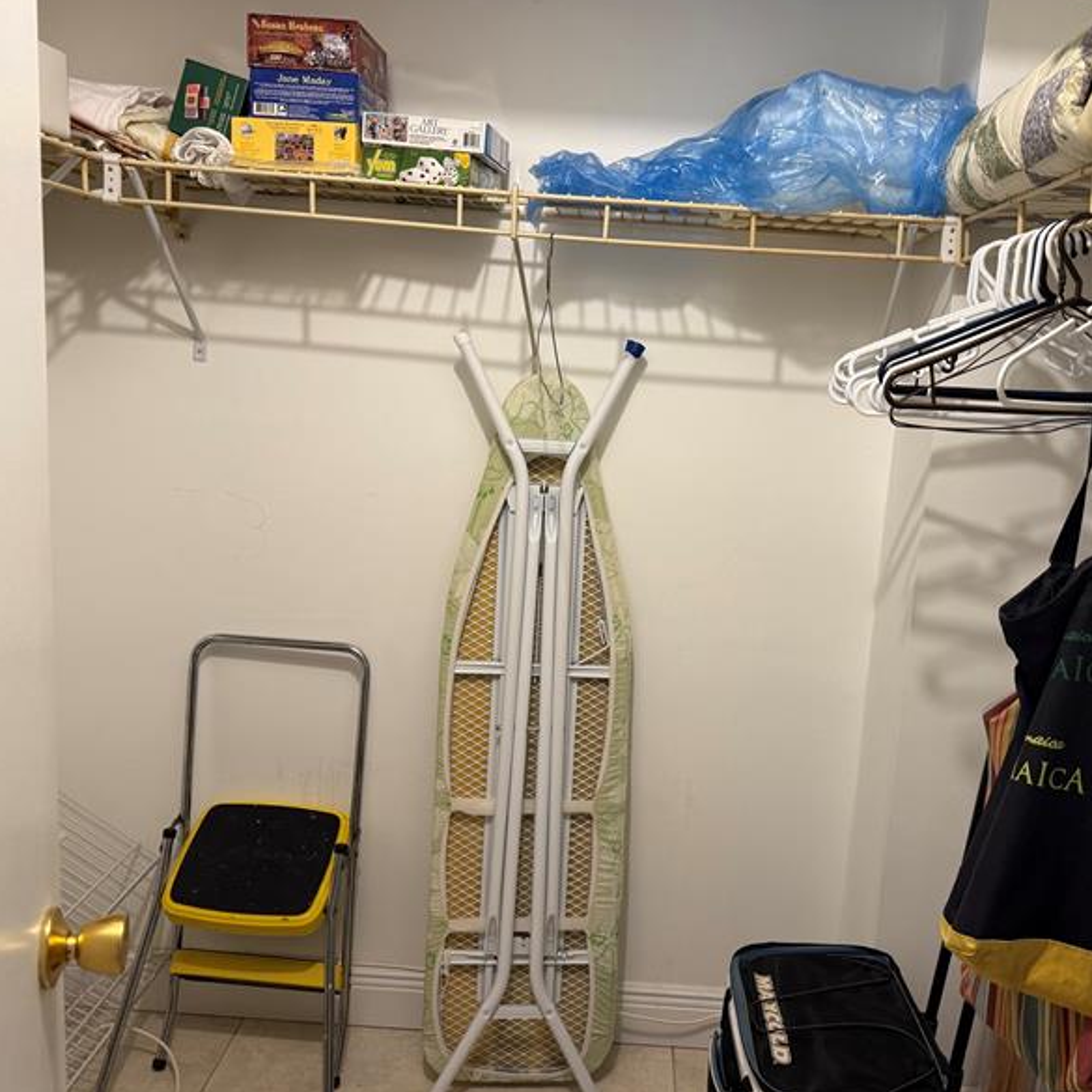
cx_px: 618
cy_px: 539
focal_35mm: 29
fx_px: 1035
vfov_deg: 55.6
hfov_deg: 55.4
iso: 160
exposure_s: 1/60
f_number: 1.78
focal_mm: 6.76
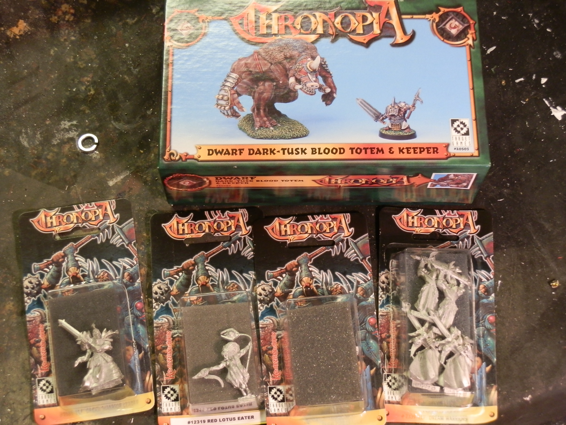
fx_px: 997
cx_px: 283
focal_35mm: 61
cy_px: 212
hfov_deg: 31.7
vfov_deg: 24.0
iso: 200
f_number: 3.7
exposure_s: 1/8
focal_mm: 10.99
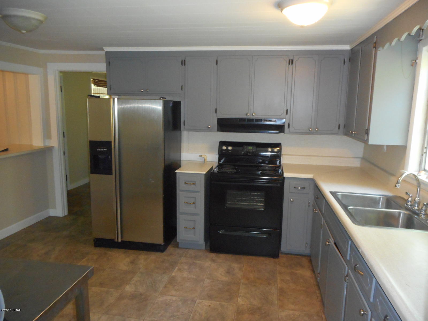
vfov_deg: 54.9
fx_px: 309
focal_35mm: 25
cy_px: 160
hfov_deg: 69.4
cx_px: 214
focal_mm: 4.5
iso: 450
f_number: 3.7
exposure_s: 1/25
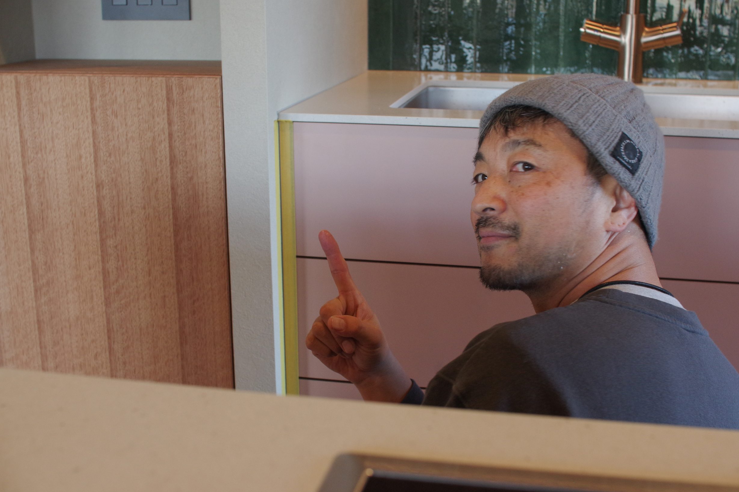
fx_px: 964
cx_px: 381
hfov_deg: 41.9
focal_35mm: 47
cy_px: 238
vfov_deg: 28.6
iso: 800
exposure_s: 1/50
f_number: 5.6
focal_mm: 30
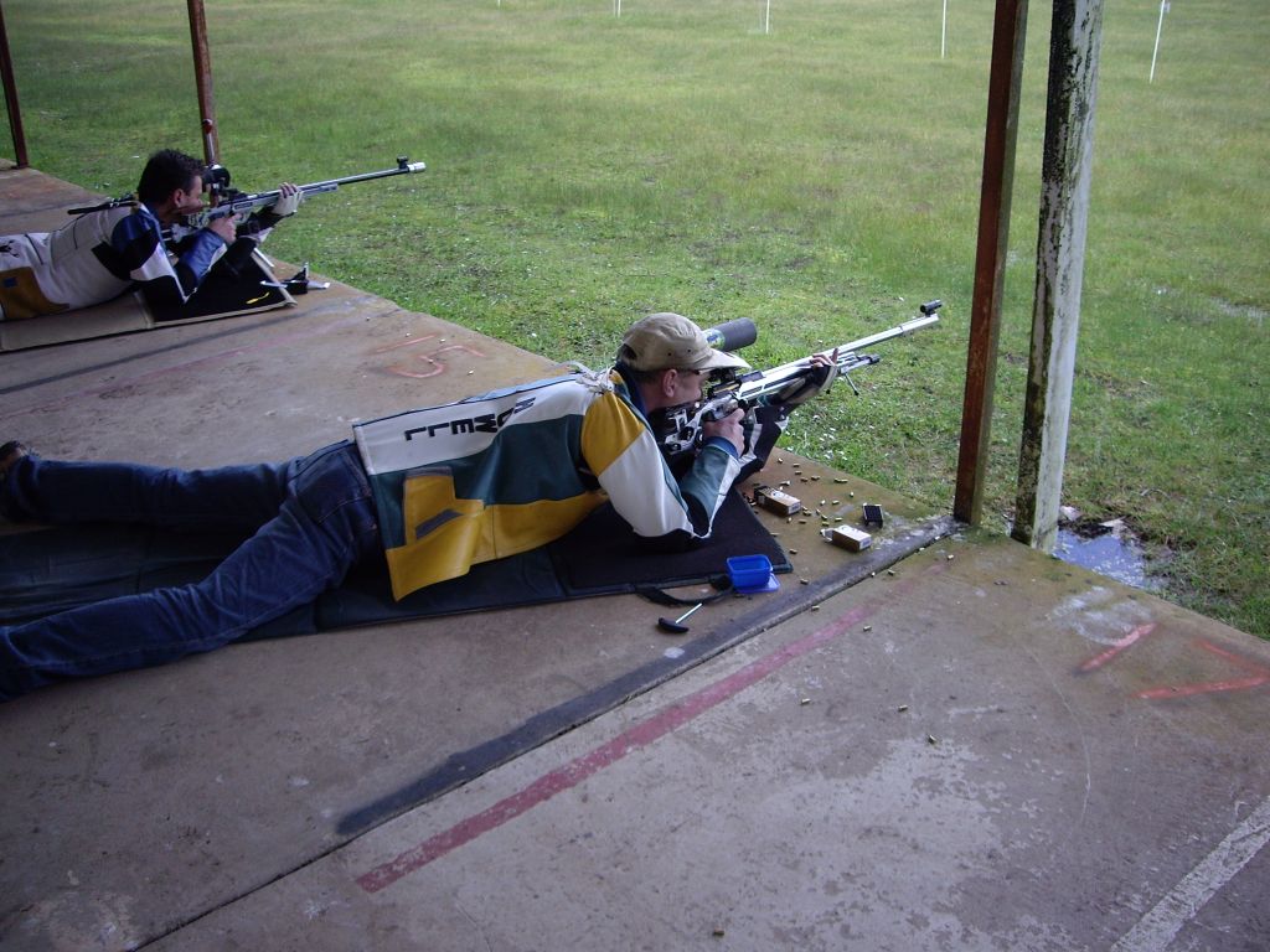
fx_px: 1394
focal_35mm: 38
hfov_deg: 49.0
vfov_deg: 37.7
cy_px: 476
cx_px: 635
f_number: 2.7
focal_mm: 6.2
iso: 64
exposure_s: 1/125
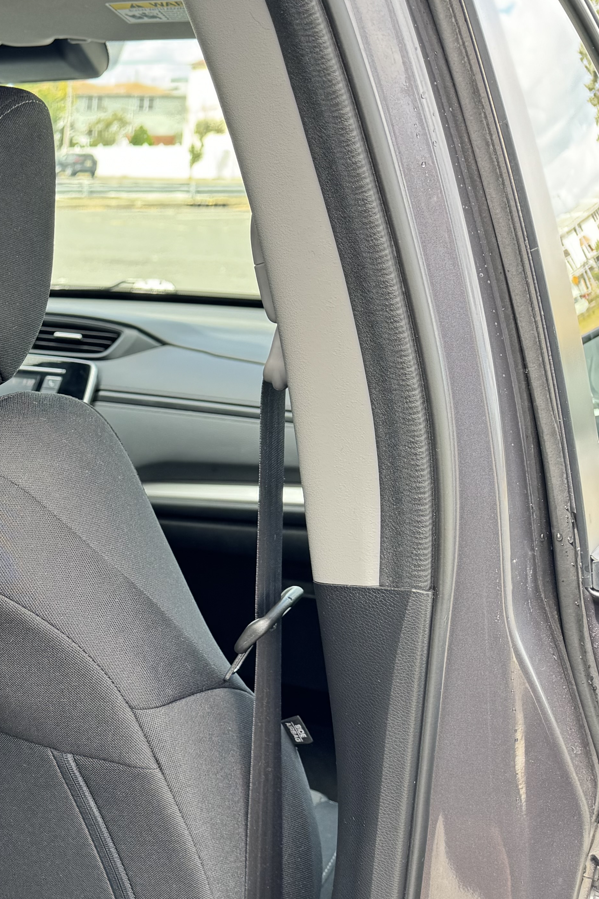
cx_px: -293
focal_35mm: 51
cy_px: 598
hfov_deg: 22.1
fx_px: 1273
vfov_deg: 38.4
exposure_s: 1/131
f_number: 1.78
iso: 50
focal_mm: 6.76
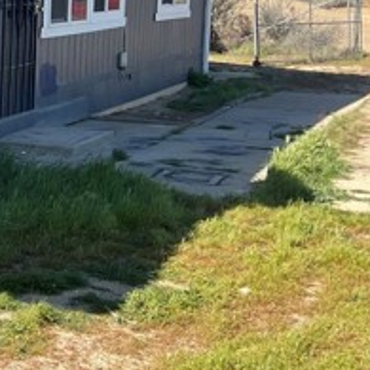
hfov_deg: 17.9
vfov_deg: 20.6
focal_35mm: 84
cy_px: 120
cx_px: -220
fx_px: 1016
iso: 16
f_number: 1.8
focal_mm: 3
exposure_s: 1/883
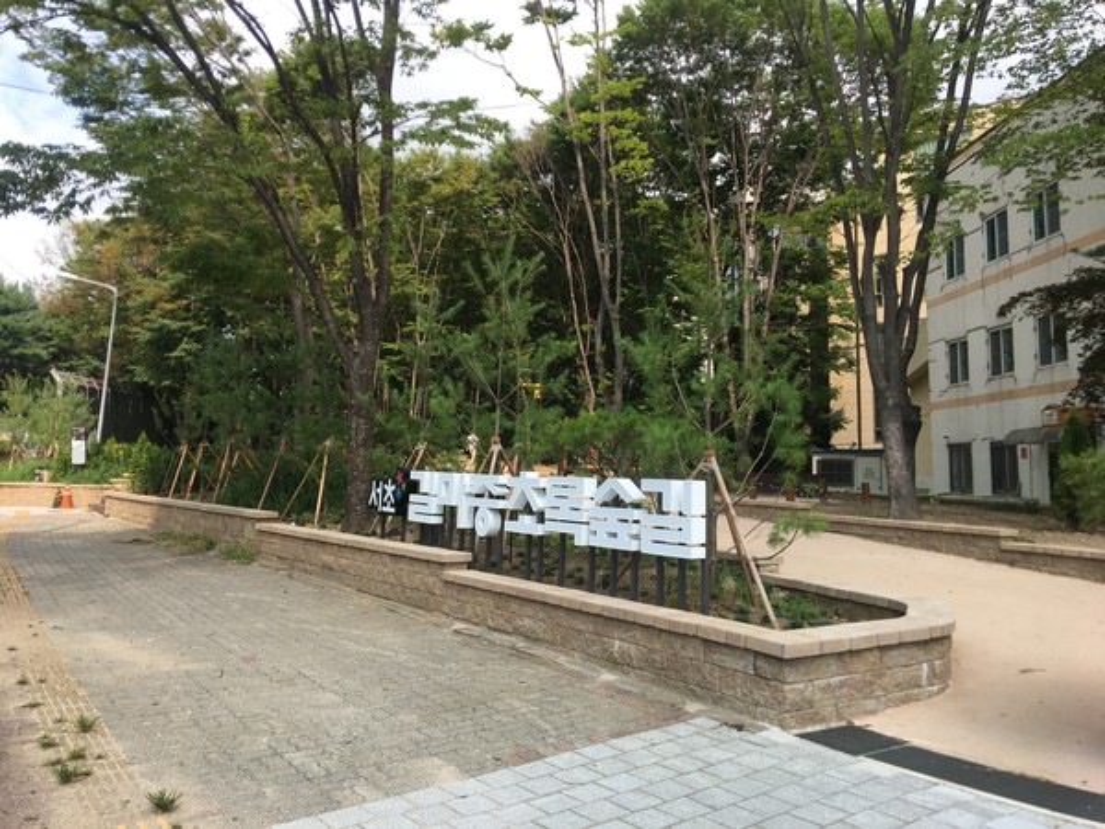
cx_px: 552
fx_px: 926
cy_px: 414
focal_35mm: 29
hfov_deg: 61.7
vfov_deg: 48.2
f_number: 2.2
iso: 25
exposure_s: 1/793
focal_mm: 4.15
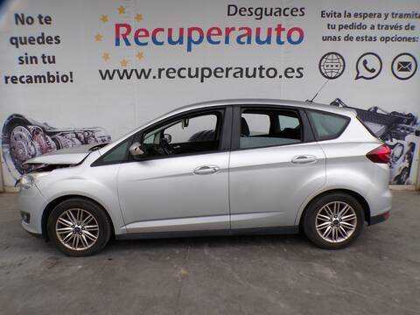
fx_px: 291
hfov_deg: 71.6
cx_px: 210
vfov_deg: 56.8
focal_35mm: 24
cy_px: 158
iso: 100
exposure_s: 1/240
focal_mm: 4.3
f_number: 4.4
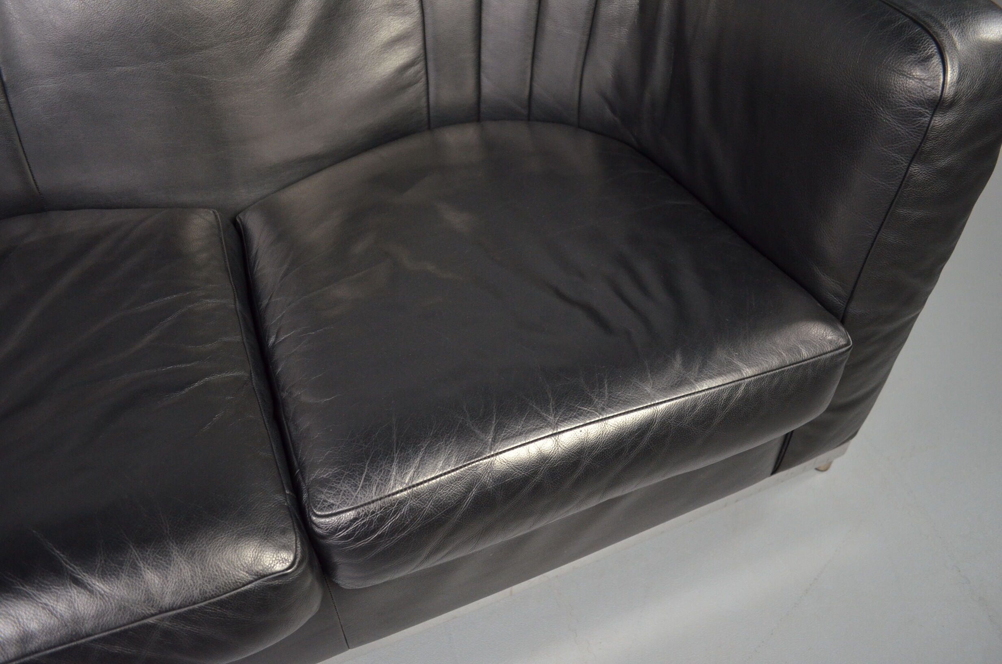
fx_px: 750
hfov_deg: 67.5
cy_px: 332
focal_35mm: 27
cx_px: 501
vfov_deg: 47.7
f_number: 3.5
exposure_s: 1/100
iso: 1250
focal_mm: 18
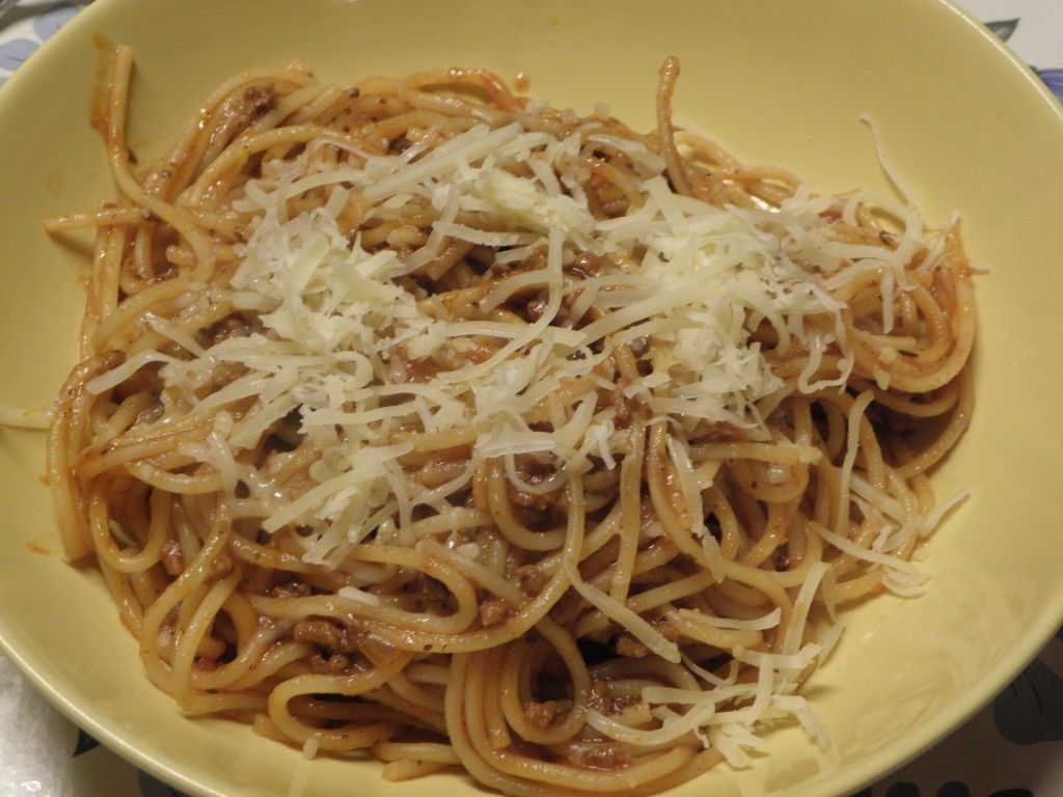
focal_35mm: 82
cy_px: 398
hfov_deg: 23.8
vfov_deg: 18.0
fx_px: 2518
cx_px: 532
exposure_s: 1/10
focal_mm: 14.68
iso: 125
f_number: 4
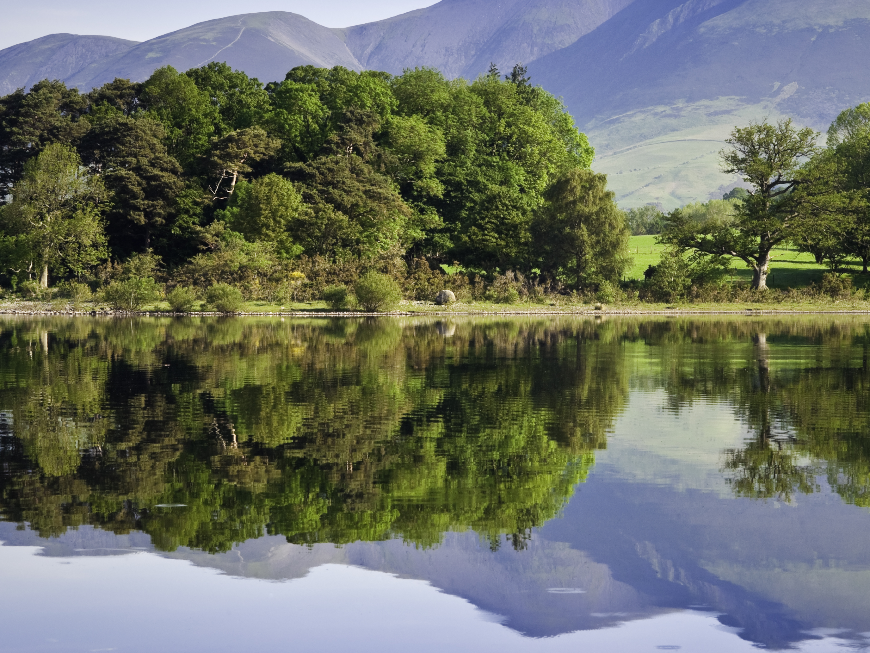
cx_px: 571
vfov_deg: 13.2
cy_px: 296
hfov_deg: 17.5
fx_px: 2815
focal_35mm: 112
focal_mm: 50
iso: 200
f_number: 9
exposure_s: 1/125
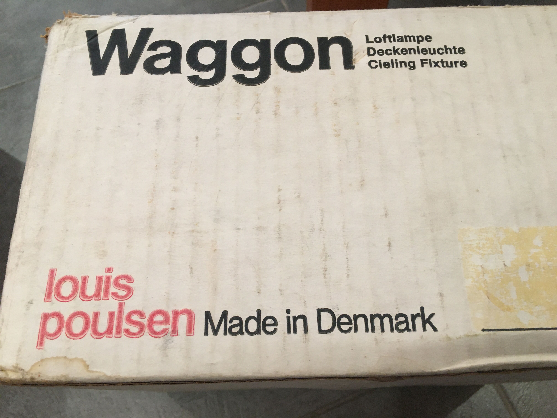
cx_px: 278
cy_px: 209
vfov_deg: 48.2
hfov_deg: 61.7
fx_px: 467
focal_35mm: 29
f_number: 2.2
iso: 125
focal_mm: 4.15
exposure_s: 1/33
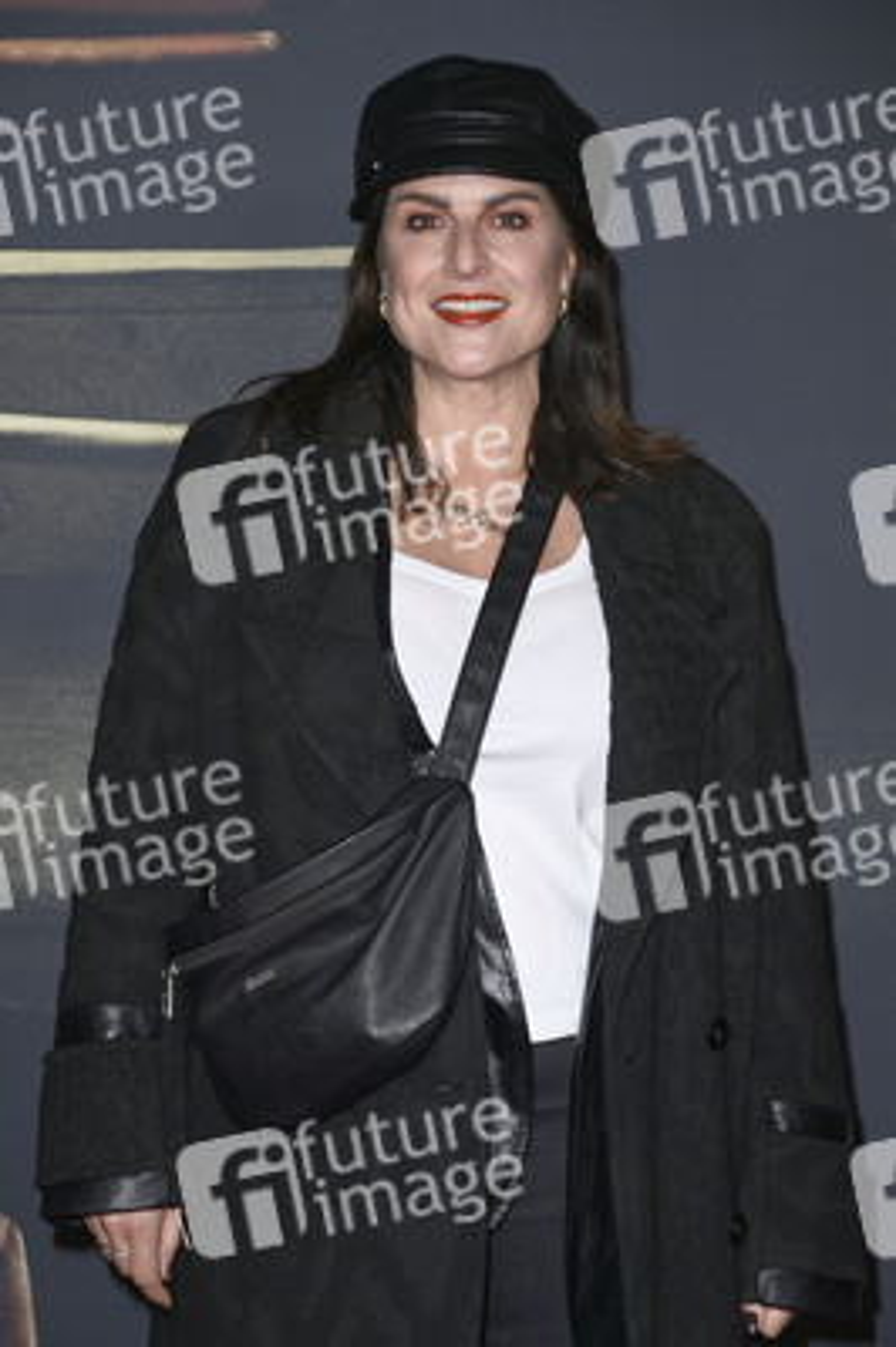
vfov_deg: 19.5
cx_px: 448
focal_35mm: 105
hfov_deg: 13.0
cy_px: 674
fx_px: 3926
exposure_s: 1/200
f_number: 5.6
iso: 640
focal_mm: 105
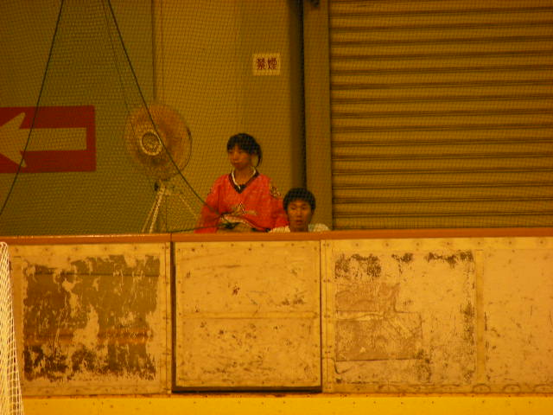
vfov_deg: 3.9
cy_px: 208
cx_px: 276
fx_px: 6071
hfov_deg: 5.2
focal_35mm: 380
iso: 200
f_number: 3.5
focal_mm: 63.3
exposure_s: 1/18.5
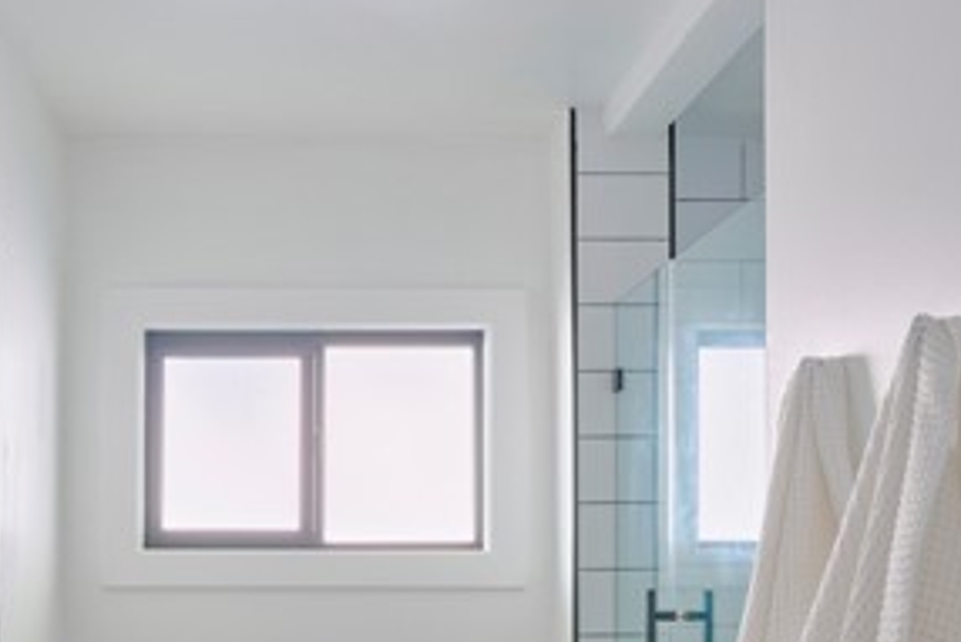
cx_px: 282
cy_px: 546
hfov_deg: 40.6
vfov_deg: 27.5
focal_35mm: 48
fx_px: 1273
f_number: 11
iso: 100
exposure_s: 1/10
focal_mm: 21.3
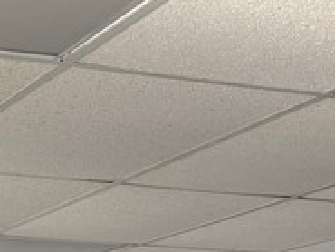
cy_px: 489
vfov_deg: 9.7
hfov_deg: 13.7
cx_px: 203
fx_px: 1394
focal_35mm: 144
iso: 40
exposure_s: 1/122
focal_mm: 4.25
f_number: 1.8
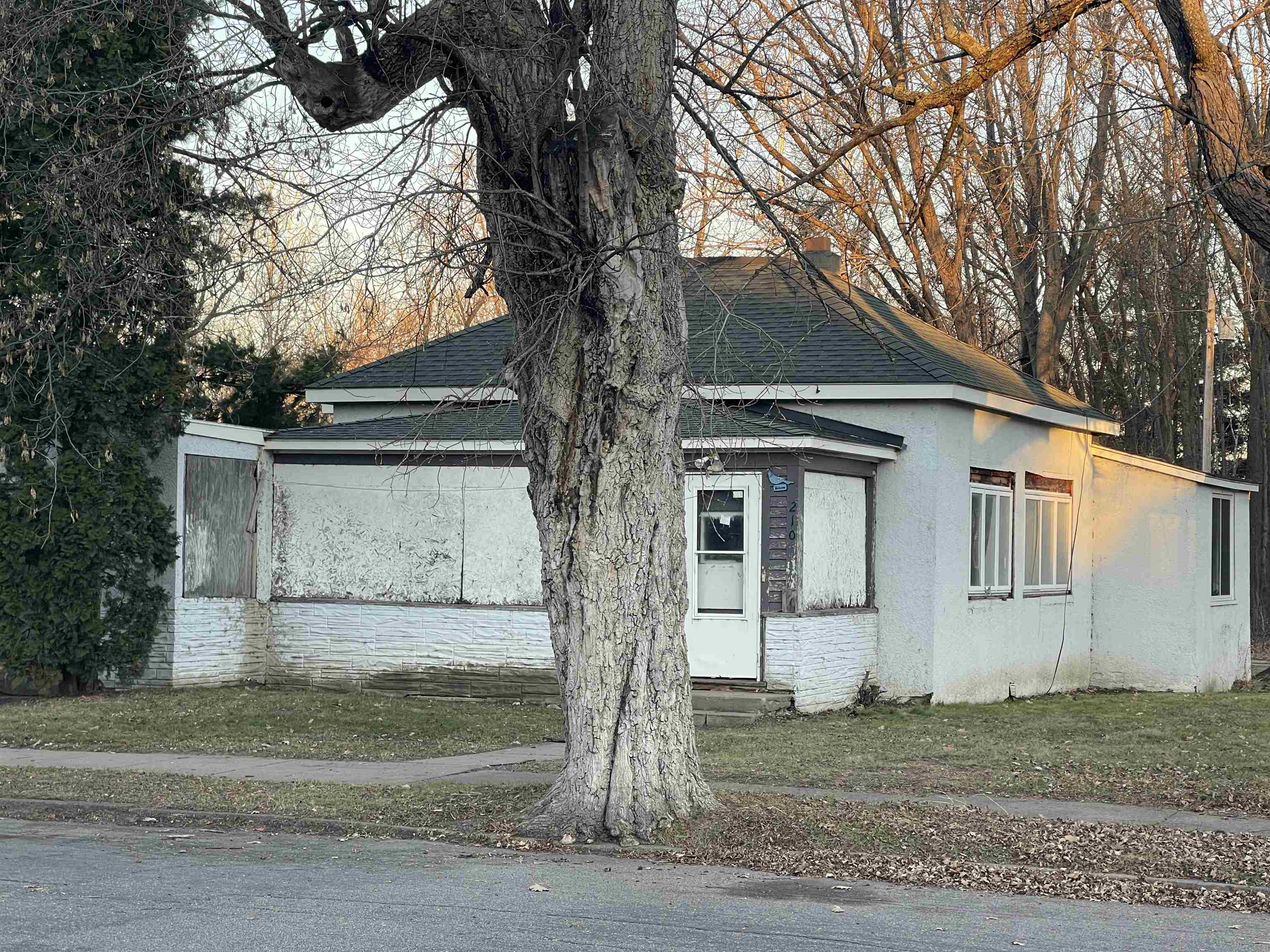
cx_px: 635
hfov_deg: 30.3
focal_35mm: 64
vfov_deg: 22.9
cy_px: 476
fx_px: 2348
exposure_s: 1/99
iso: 50
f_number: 2.2
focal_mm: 7.5
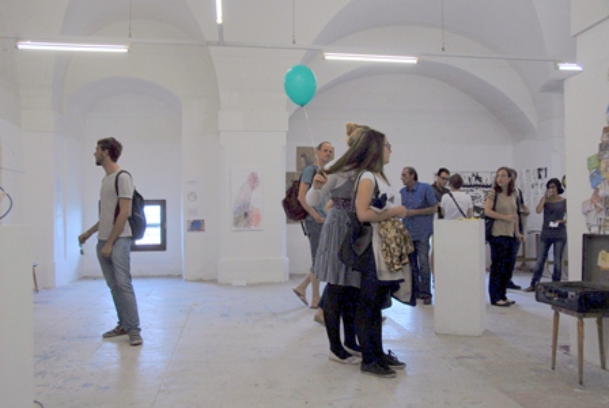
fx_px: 559
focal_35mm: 33
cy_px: 204
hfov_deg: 57.2
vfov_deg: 40.1
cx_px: 304
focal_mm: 22
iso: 400
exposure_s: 1/90
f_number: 4.5
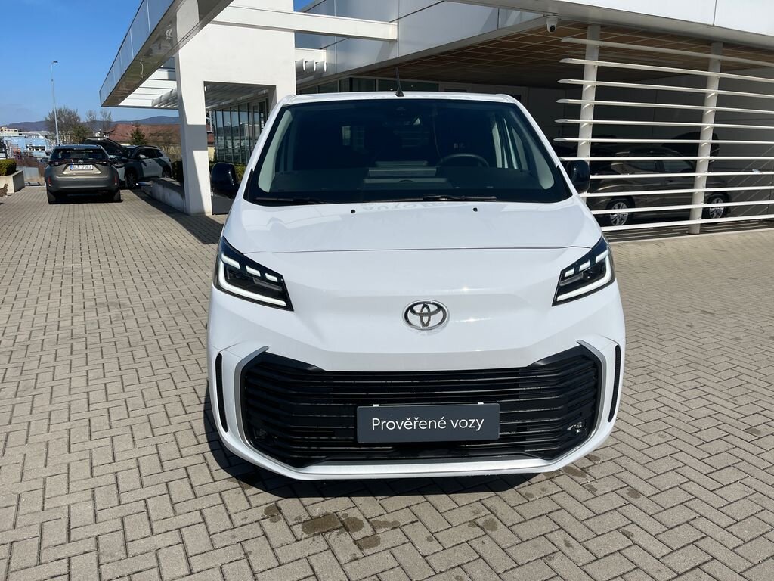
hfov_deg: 67.3
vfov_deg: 53.1
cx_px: 387
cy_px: 290
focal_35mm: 26
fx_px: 581
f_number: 1.6
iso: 50
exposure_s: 1/8403
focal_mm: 5.1
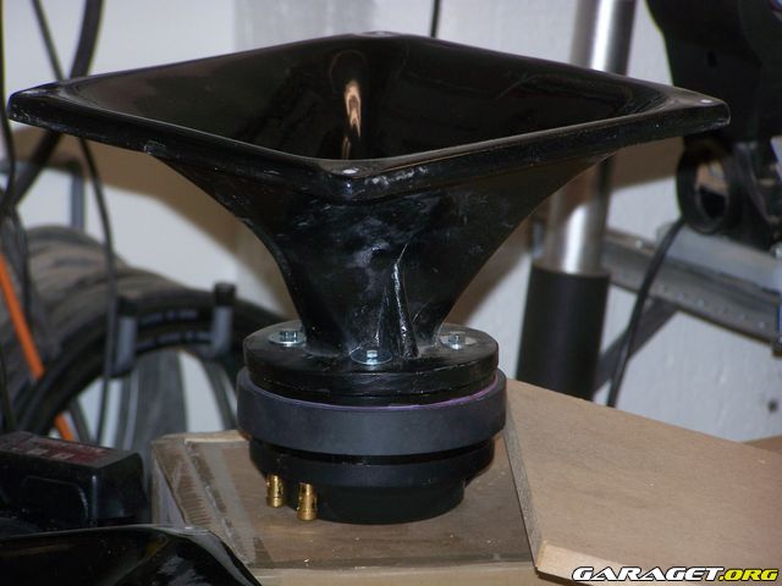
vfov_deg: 7.9
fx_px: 4270
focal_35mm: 189
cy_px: 293
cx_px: 391
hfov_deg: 10.5
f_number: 3.3
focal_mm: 31.3
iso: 80
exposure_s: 1/125
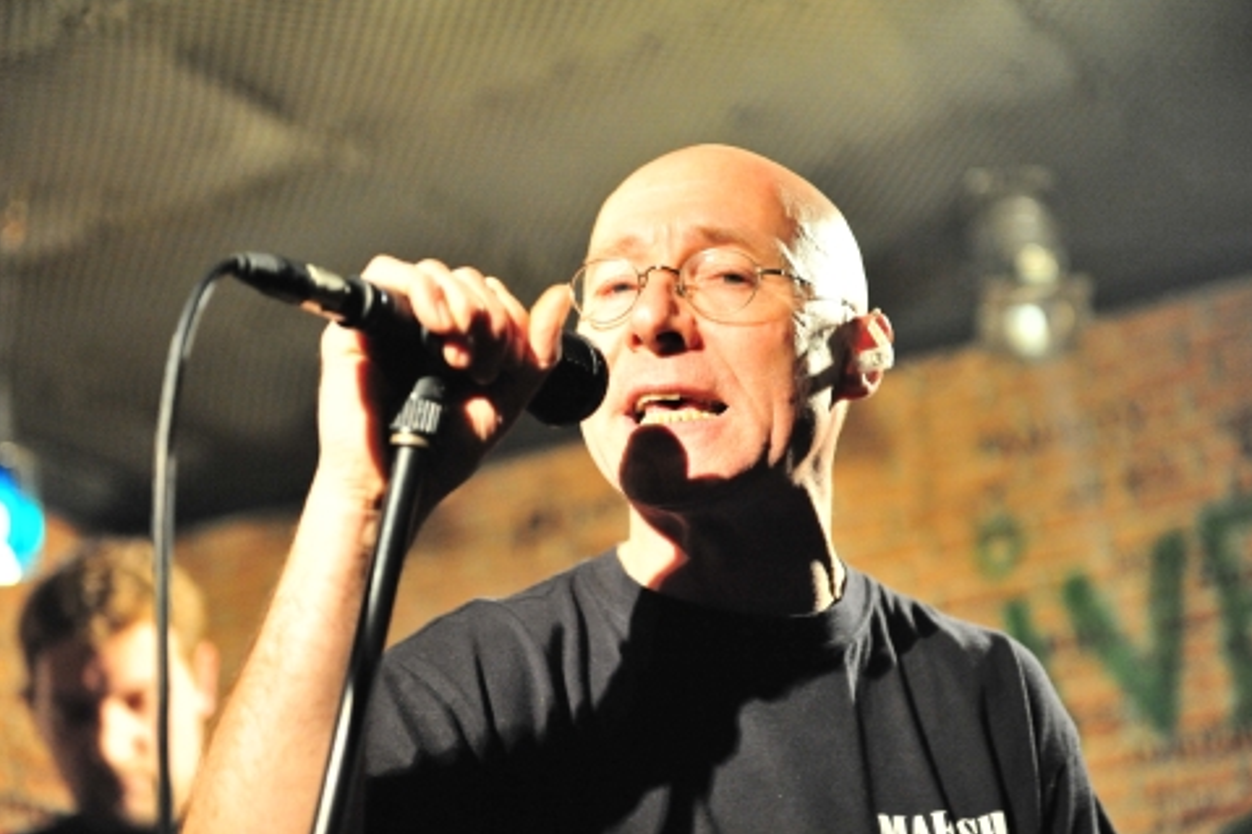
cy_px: 433
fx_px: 2538
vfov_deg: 18.7
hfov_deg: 27.7
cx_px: 606
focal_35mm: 73
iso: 6400
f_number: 2.8
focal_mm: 70
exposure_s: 1/125
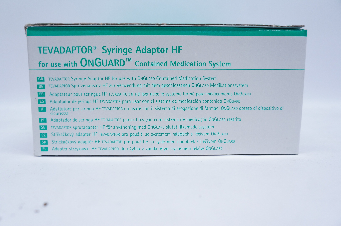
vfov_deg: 39.9
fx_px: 312
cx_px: 170
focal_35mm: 33
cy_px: 113
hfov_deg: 57.3
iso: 800
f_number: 4.5
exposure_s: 1/125
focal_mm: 22
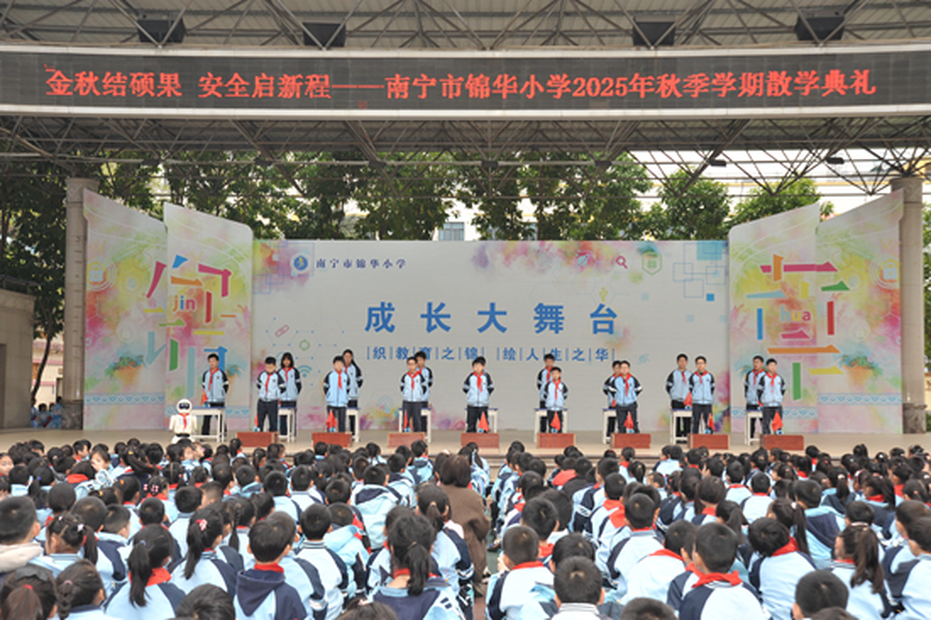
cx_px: 466
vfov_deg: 29.8
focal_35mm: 45
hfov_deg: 43.6
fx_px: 1163
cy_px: 310
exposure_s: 1/250
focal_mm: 45
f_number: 7.1
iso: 1000
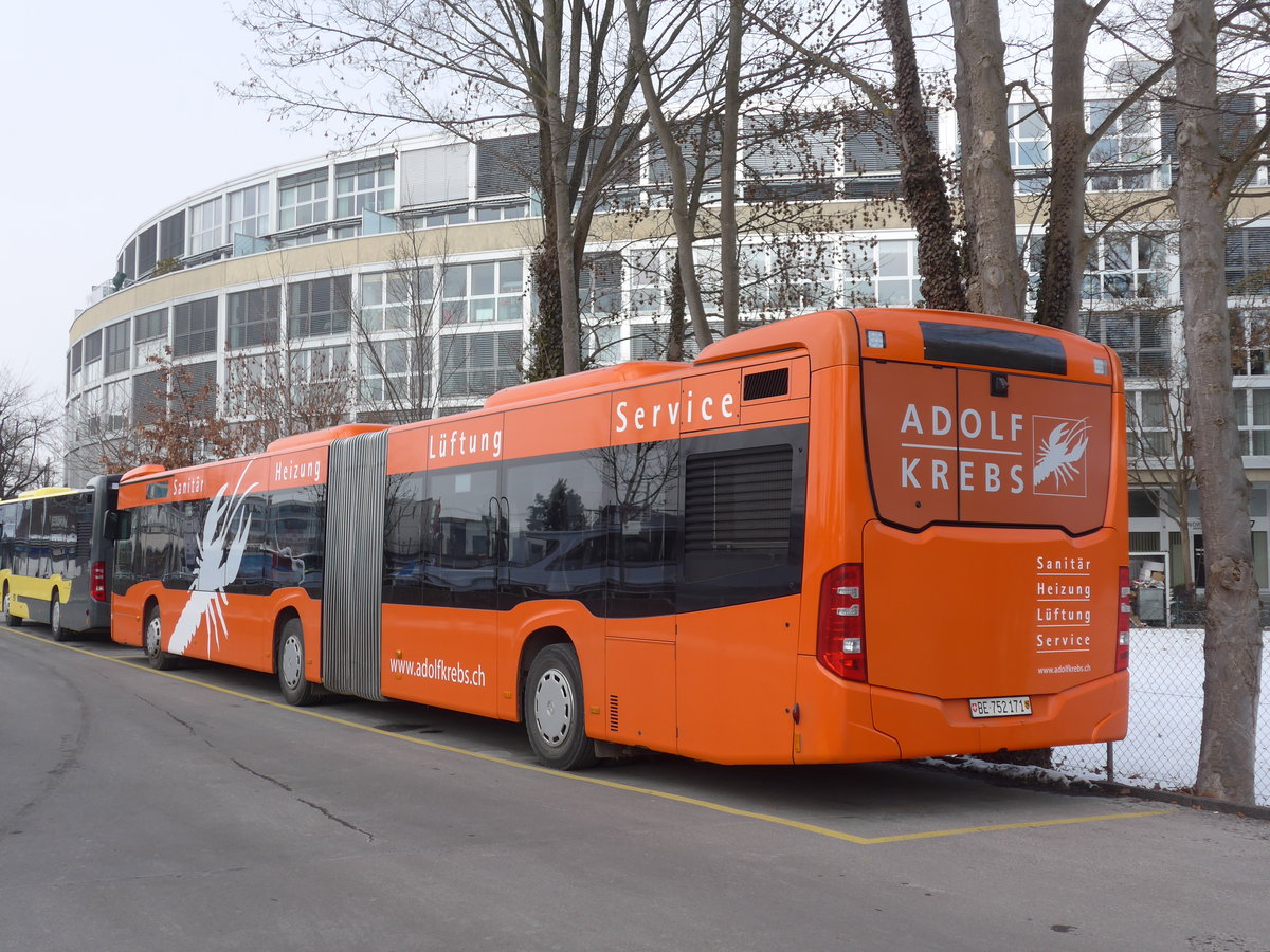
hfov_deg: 45.8
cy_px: 476
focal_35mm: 41
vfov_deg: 35.1
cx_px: 635
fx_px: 1504
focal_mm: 8.4
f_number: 2.8
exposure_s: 1/640
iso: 80
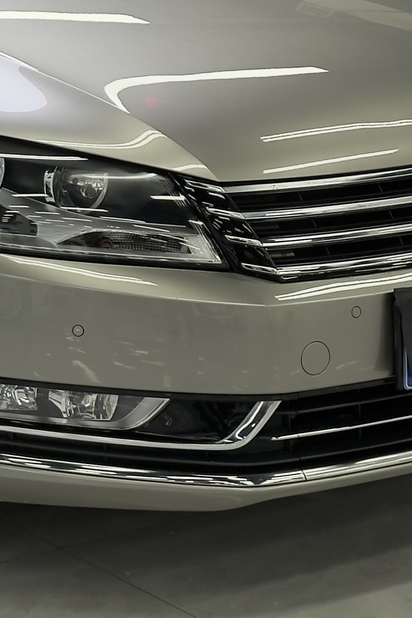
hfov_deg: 9.2
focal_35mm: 148
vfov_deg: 13.8
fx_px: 2540
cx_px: -70
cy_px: 74
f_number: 1.78
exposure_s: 1/100
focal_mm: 6.76
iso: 64
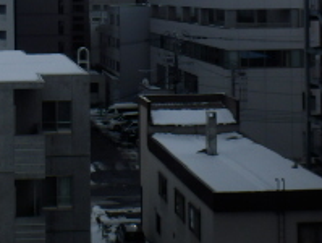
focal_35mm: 77
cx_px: 44
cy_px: -28
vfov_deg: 18.4
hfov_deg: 24.7
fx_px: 718
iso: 80
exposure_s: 1/160
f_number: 7.9
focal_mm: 4.2
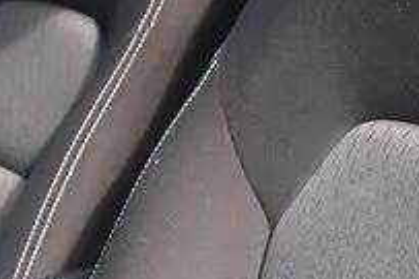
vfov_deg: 5.7
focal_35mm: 240
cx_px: 110
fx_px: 2791
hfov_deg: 8.6
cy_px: 247
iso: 320
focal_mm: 28.9
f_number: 4.5
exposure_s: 1/150
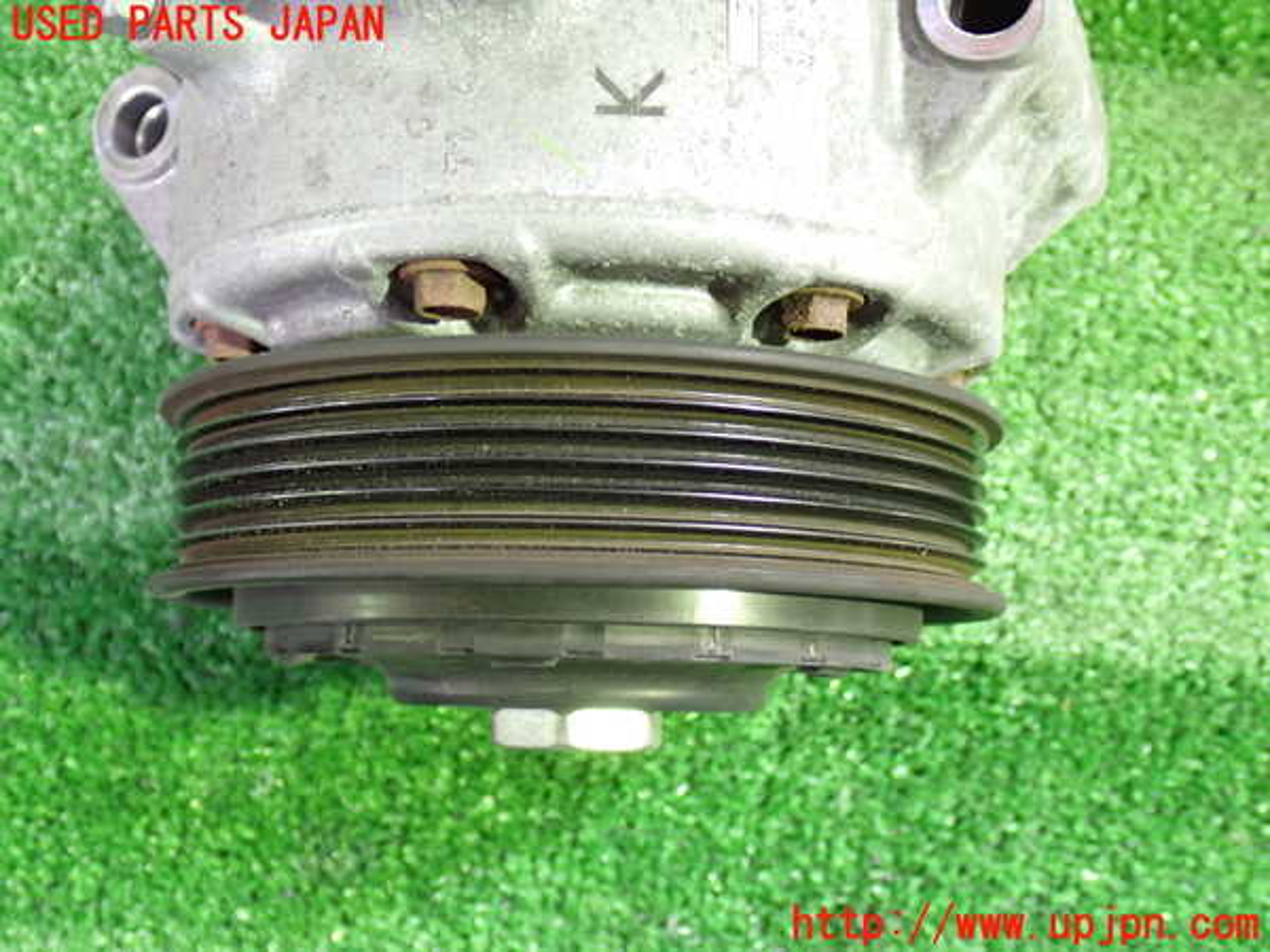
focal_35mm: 41
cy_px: 476
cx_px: 635
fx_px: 1504
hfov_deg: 45.8
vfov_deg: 35.1
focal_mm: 7.31
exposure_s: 1/13
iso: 800
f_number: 2.8
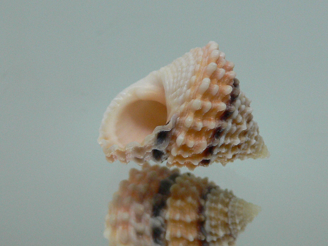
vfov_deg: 28.0
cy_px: 139
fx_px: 493
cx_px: 170
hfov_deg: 36.8
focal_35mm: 52
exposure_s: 1/60
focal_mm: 4.6
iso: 200
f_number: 2.8
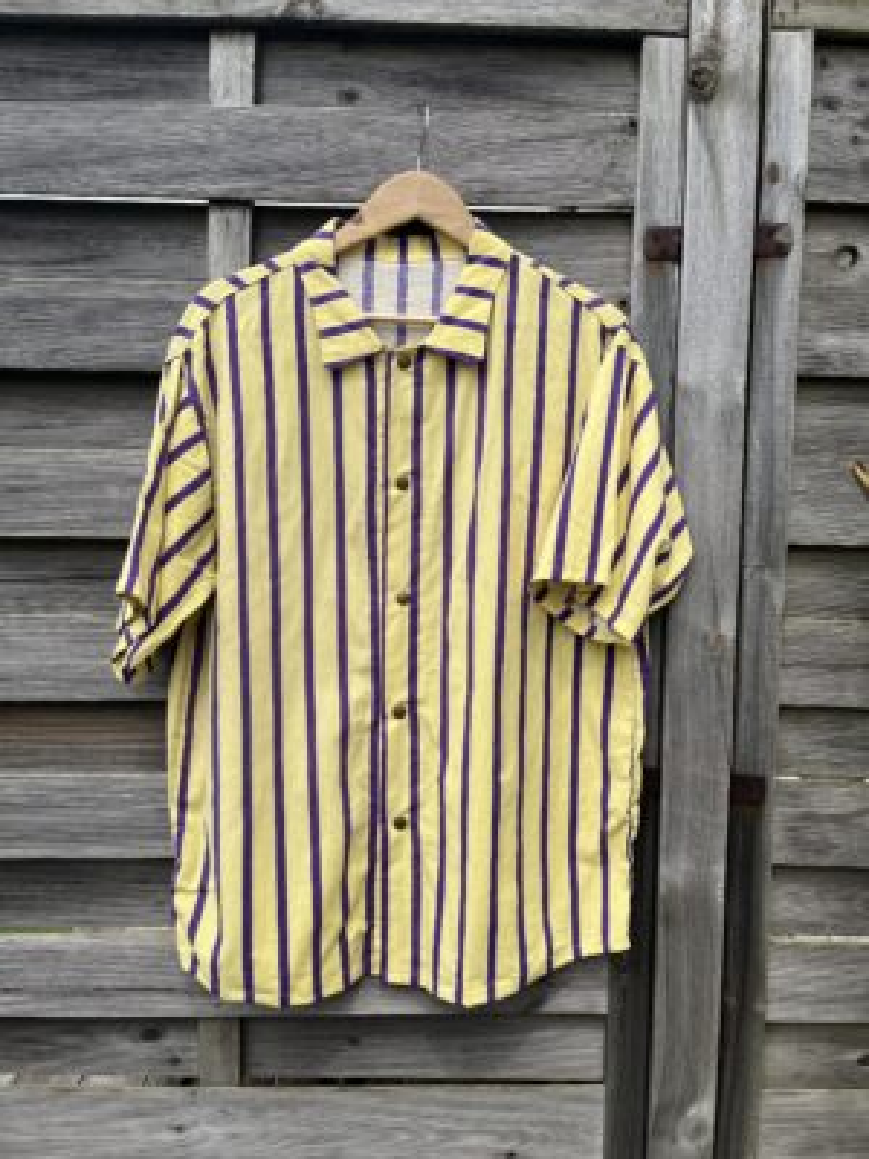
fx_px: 870
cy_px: 580
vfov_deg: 67.3
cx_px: 434
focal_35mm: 26
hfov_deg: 53.1
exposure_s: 1/2463
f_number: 1.6
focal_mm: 5.1
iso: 50
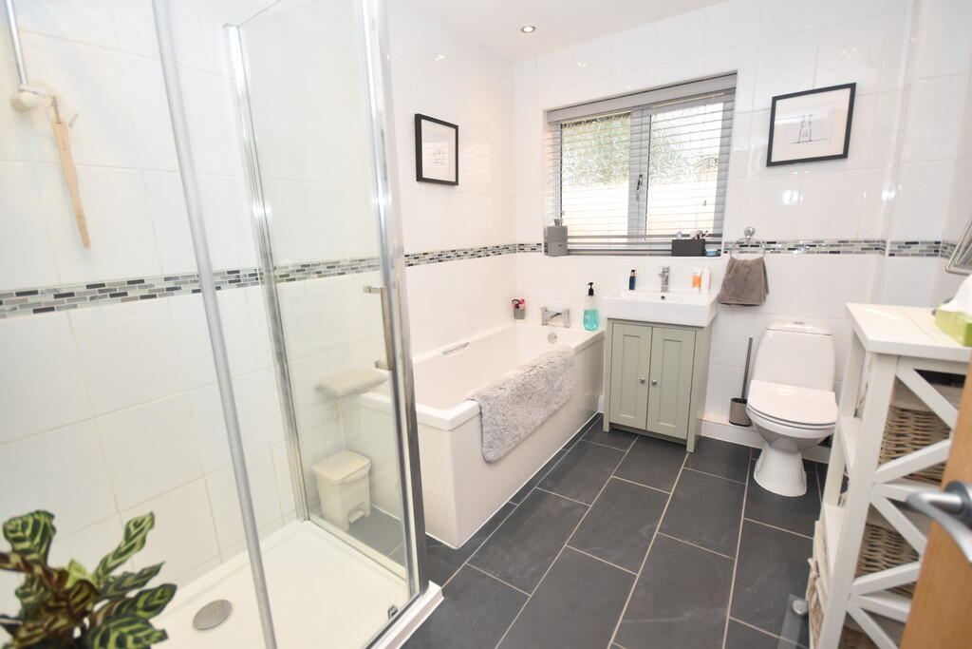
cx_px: 486
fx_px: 405
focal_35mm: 15
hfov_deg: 100.4
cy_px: 324
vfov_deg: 77.3
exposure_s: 1/125
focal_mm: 10
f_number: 4
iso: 800
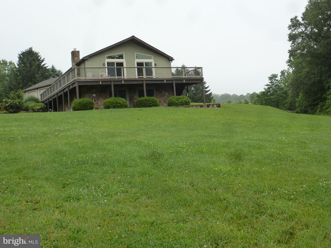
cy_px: 124
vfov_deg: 37.7
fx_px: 363
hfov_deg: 49.0
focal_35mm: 38
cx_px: 166
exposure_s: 1/200
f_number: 3.8
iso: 160
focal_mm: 6.8
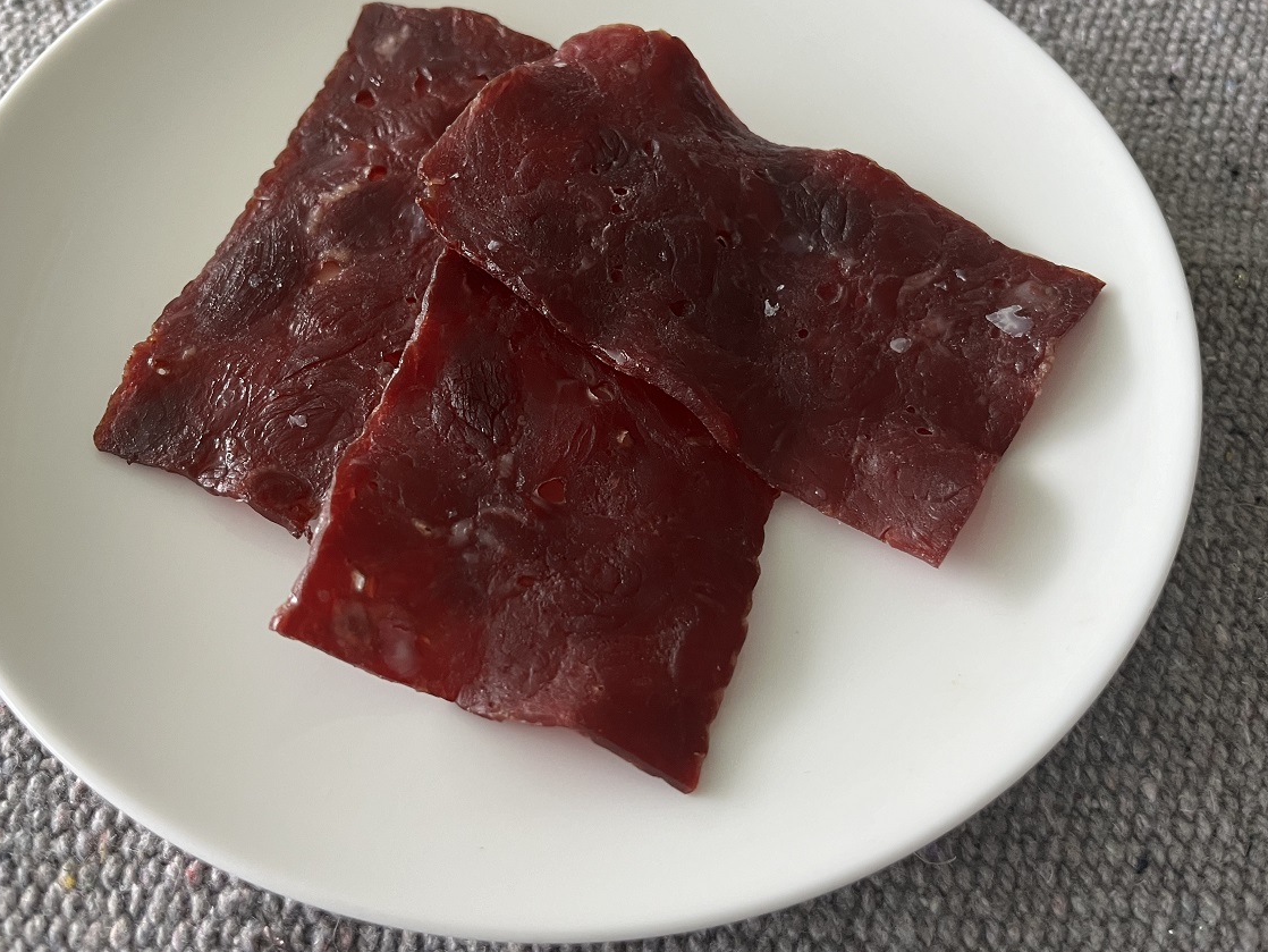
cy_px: 411
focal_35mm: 31
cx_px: 601
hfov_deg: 58.3
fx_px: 1136
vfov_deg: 45.3
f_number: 1.6
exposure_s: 1/93
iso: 125
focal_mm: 5.1
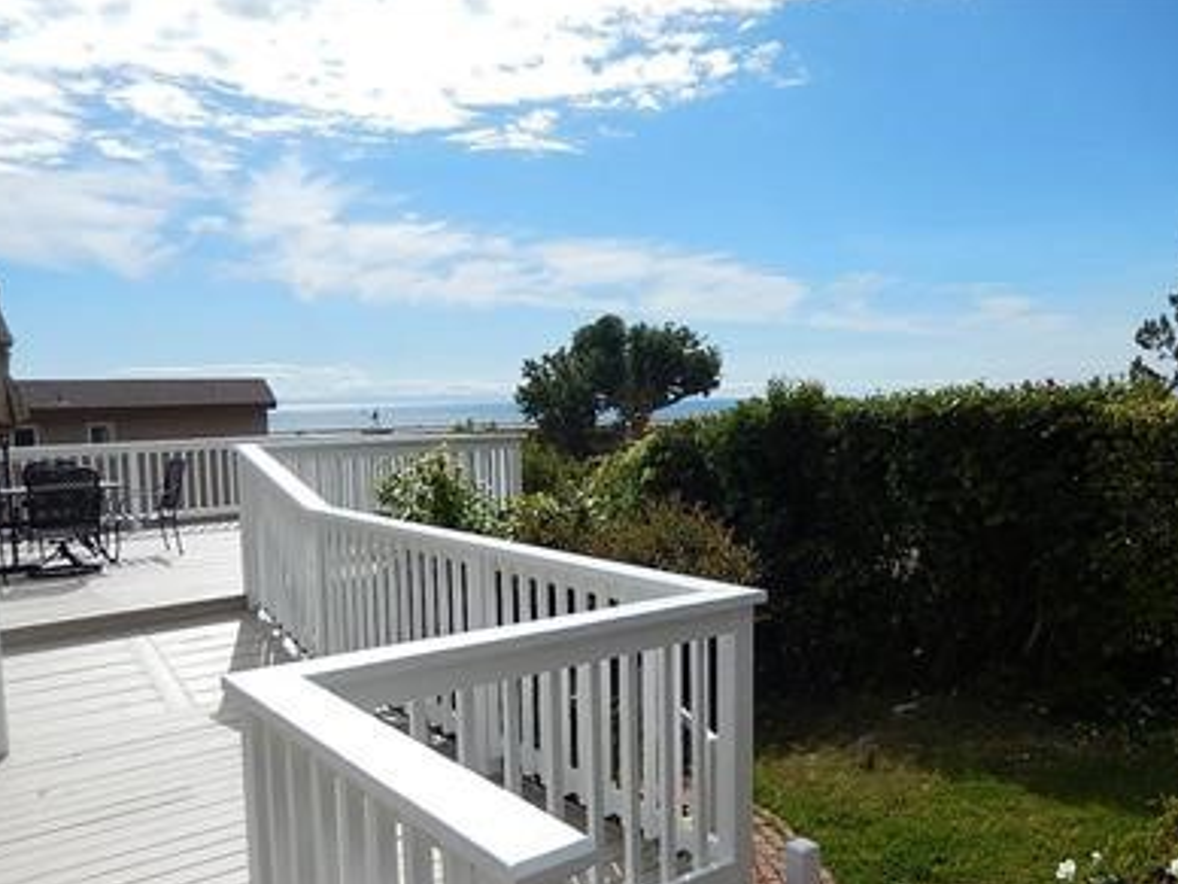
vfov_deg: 48.1
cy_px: 504
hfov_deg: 61.5
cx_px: 644
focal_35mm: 29
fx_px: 987
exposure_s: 1/800
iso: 125
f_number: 6.8
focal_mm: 4.5
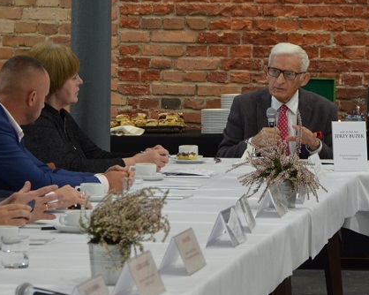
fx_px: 2752
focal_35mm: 252
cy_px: 140
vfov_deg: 6.1
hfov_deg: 7.7
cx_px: 196
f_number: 5.3
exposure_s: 1/50
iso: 800
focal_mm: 75
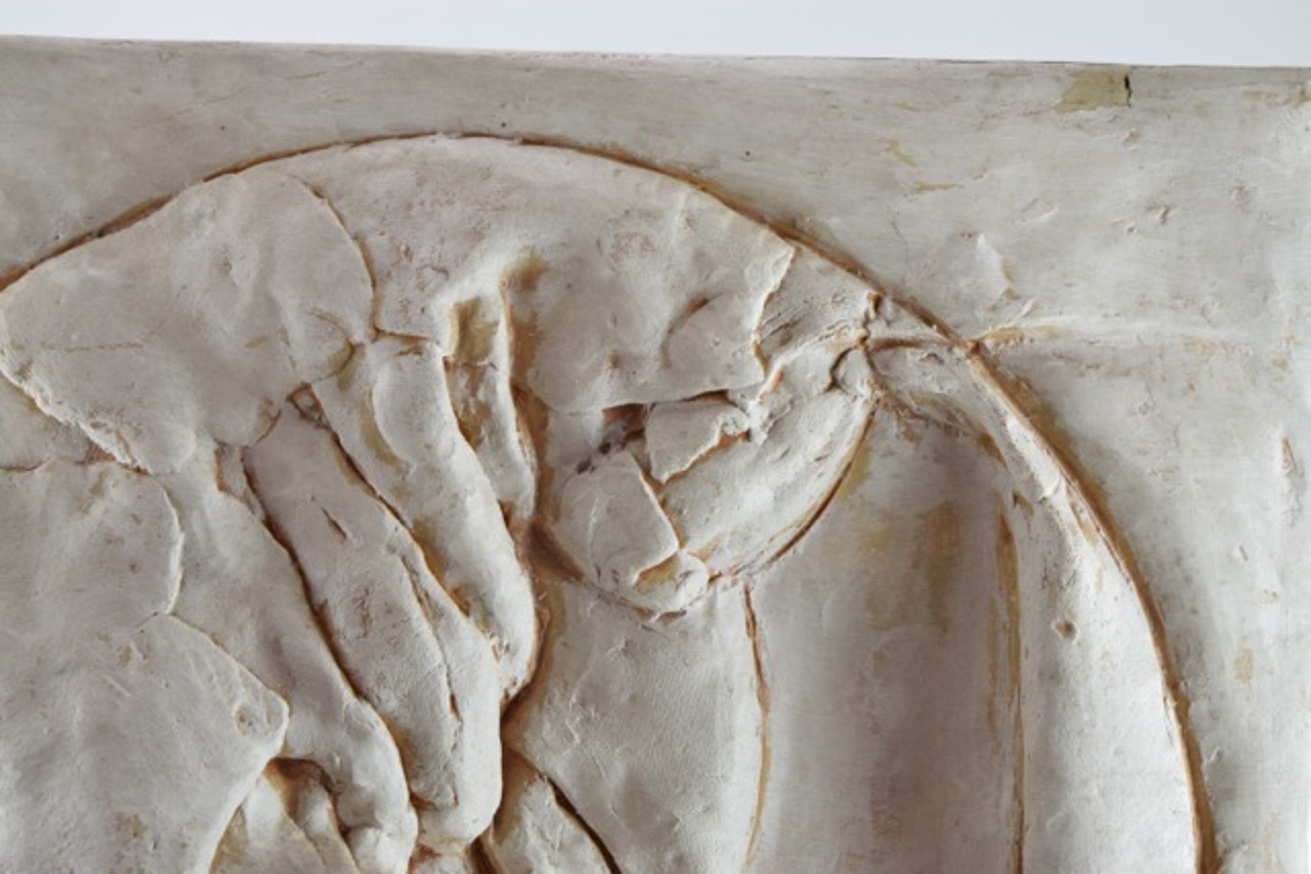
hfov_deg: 24.6
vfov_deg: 16.6
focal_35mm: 82
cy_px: 437
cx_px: 656
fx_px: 3005
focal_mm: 55
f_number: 5.6
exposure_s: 1/125
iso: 800
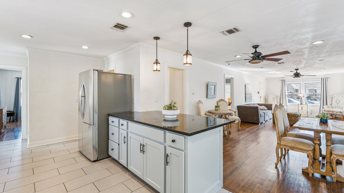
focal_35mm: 16
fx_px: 148
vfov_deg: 66.4
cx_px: 174
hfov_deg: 98.6
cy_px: 98
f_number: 10
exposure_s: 1/25
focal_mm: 15.2
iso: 200
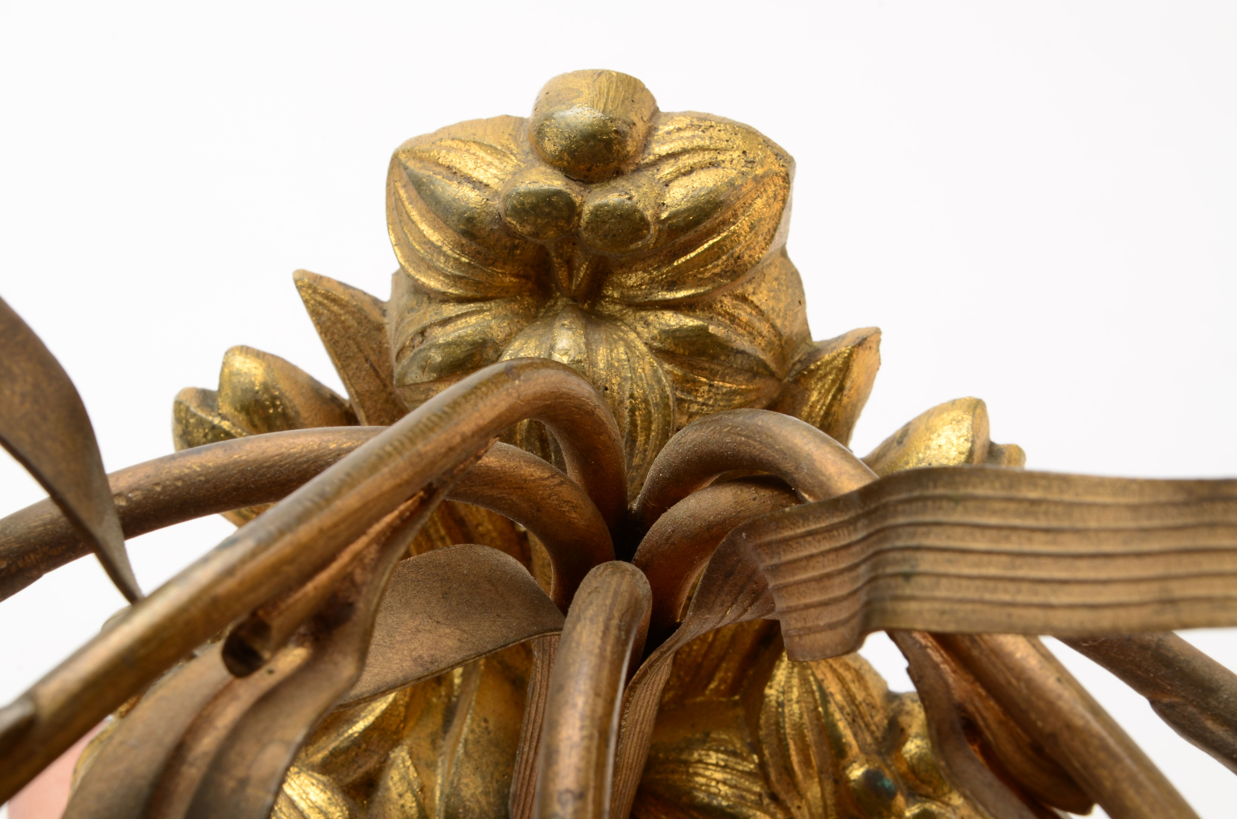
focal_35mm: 82
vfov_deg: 16.5
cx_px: 618
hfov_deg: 24.7
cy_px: 410
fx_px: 2829
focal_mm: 55
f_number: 20
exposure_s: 1/160
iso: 100
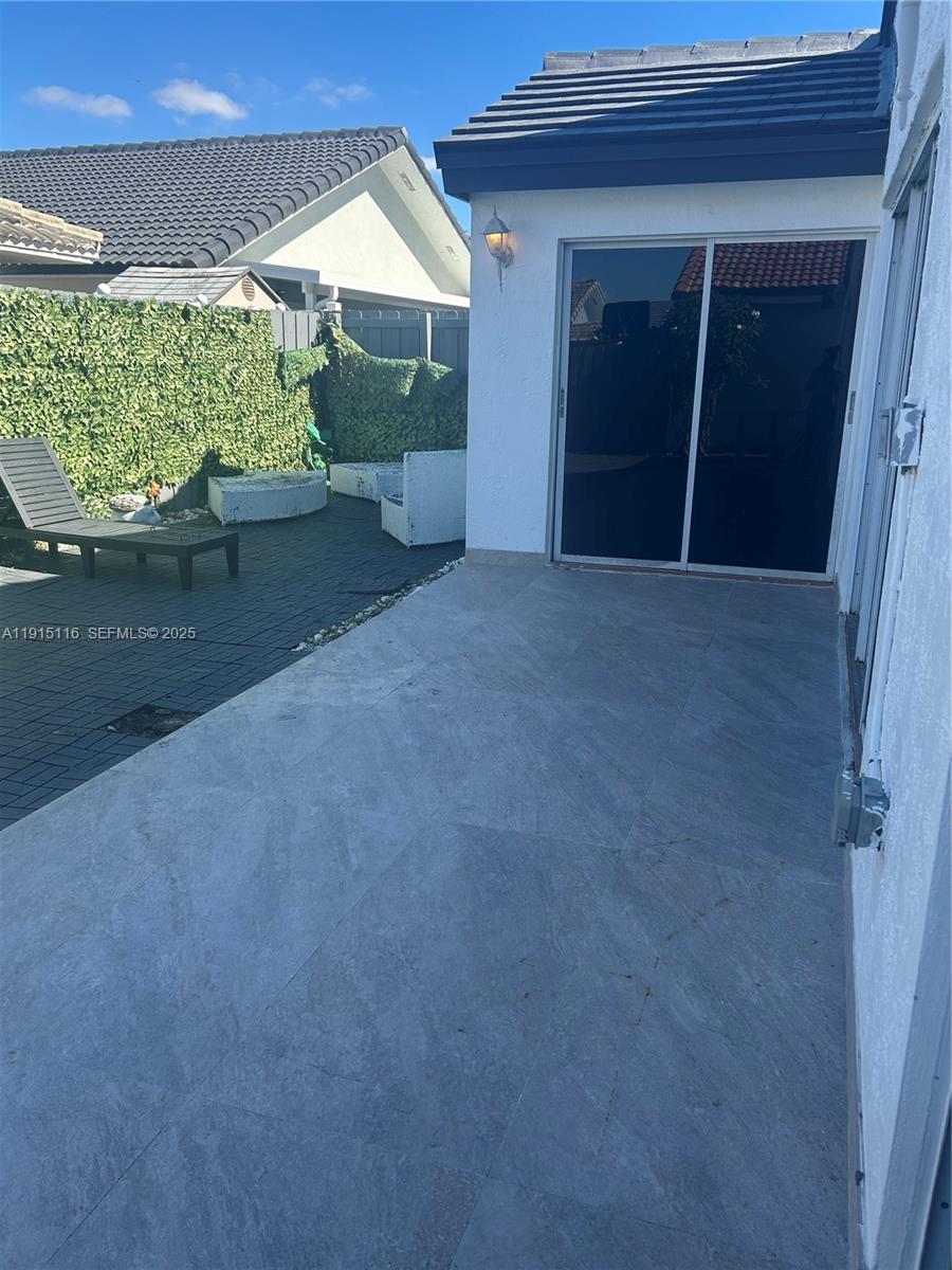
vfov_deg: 67.3
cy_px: 635
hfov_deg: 53.1
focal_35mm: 26
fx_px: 953
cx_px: 476
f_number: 1.5
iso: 50
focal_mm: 5.7
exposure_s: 1/1361
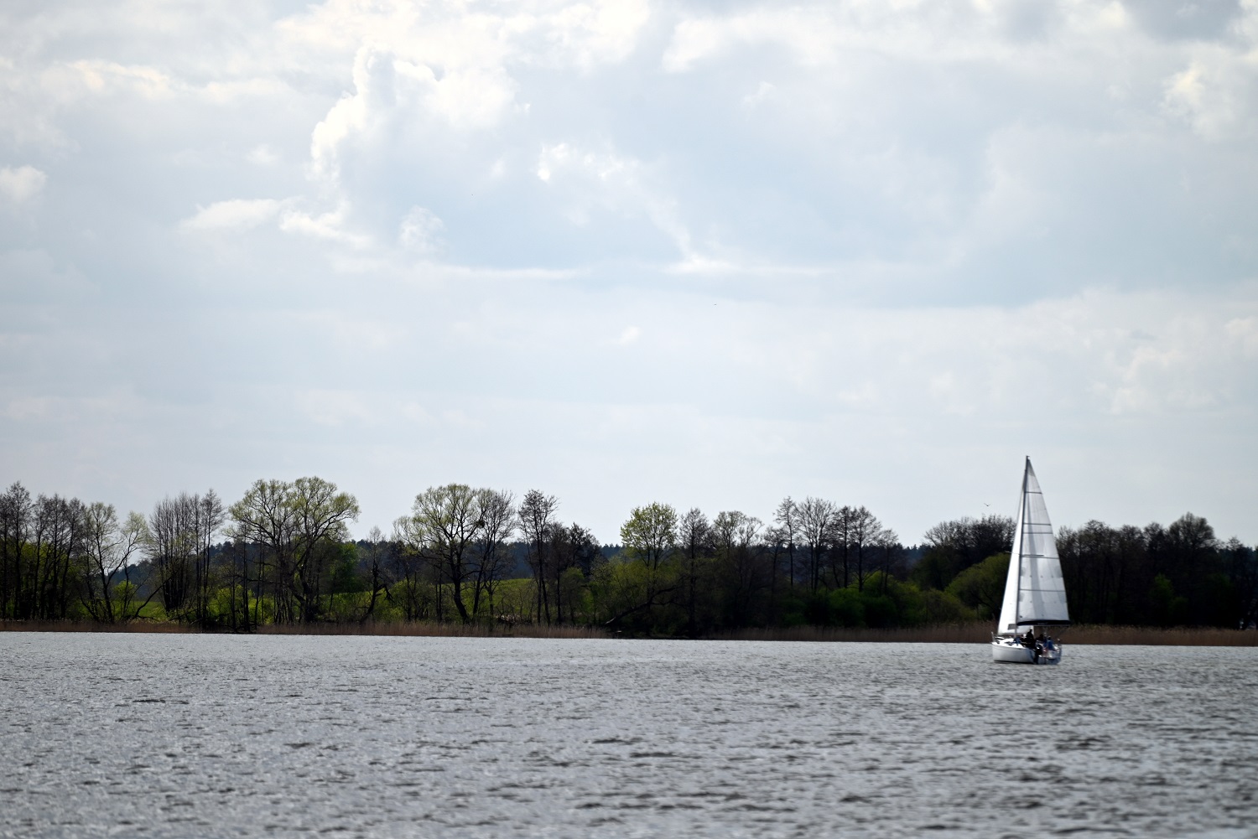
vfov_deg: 4.6
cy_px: 420
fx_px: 10486
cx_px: 629
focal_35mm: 300
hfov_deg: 6.9
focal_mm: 300
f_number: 5.6
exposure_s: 1/1000
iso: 100
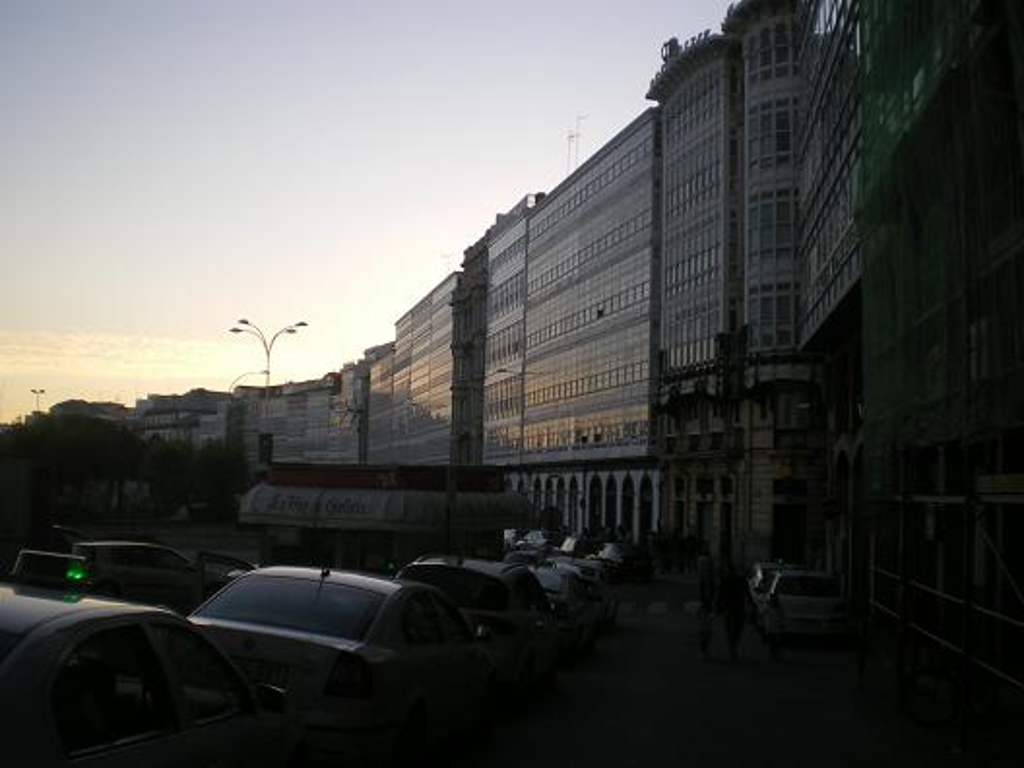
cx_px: 512
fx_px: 1124
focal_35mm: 38
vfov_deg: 37.7
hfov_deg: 49.0
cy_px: 384
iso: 64
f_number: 3.1
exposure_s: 1/250
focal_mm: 6.3
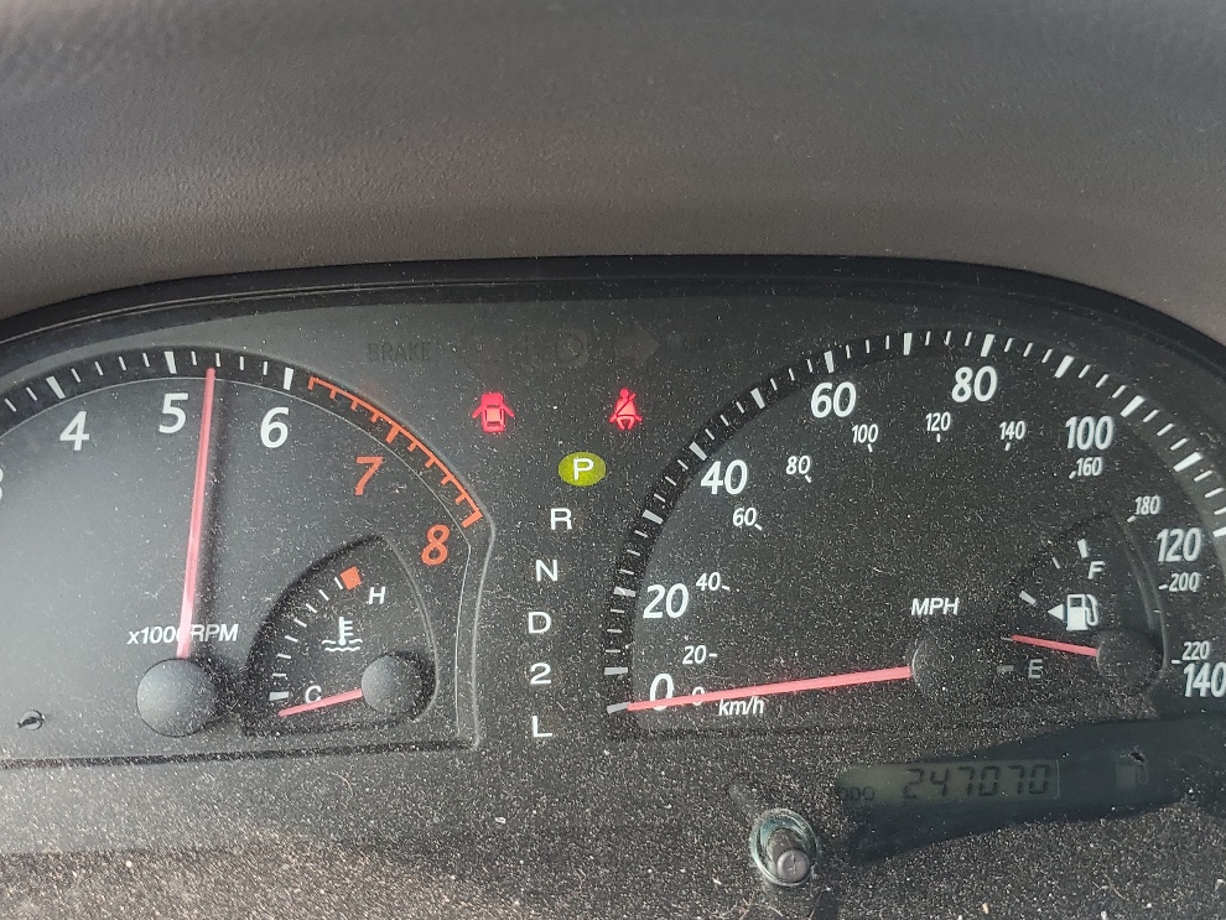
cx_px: 650
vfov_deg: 34.1
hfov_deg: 44.8
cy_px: 591
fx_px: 1488
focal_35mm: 42
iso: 51
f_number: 1.5
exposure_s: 1/120
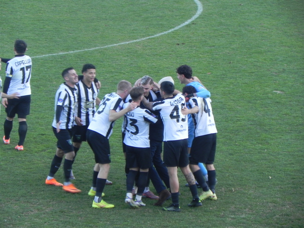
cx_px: 152
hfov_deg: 8.0
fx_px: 2169
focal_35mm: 247
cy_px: 114
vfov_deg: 6.0
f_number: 4.5
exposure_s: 1/56.6
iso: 160
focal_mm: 44
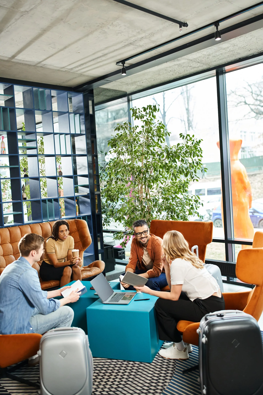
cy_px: 198
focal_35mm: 35
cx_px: 132
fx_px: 383
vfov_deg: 54.4
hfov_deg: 37.9
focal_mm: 35
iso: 1250
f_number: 2
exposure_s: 1/250
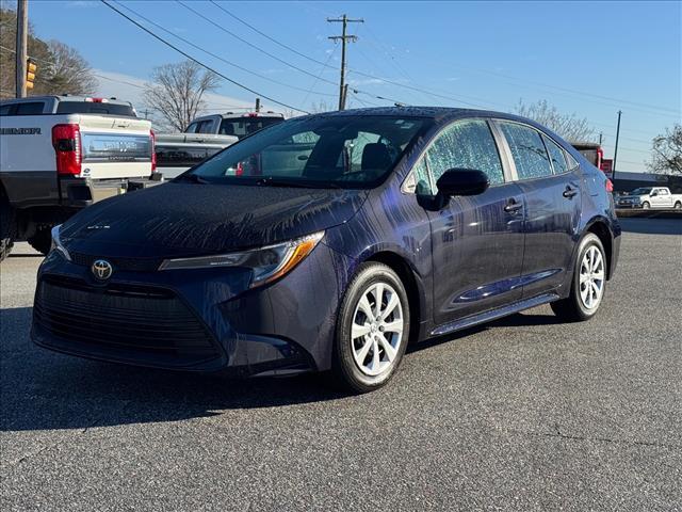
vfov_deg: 30.3
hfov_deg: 39.7
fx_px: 946
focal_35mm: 48
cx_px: 341
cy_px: 256
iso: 64
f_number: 1.78
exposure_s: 1/2959
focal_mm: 6.76
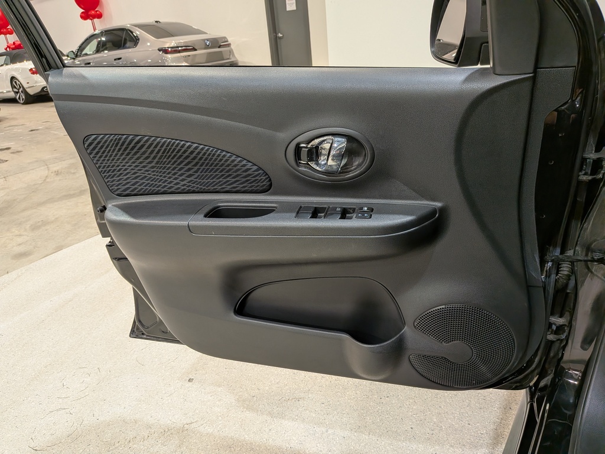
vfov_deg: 56.8
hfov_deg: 71.6
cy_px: 227
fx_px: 419
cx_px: 302
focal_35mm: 24
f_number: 1.7
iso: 96
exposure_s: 1/100
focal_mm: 4.53
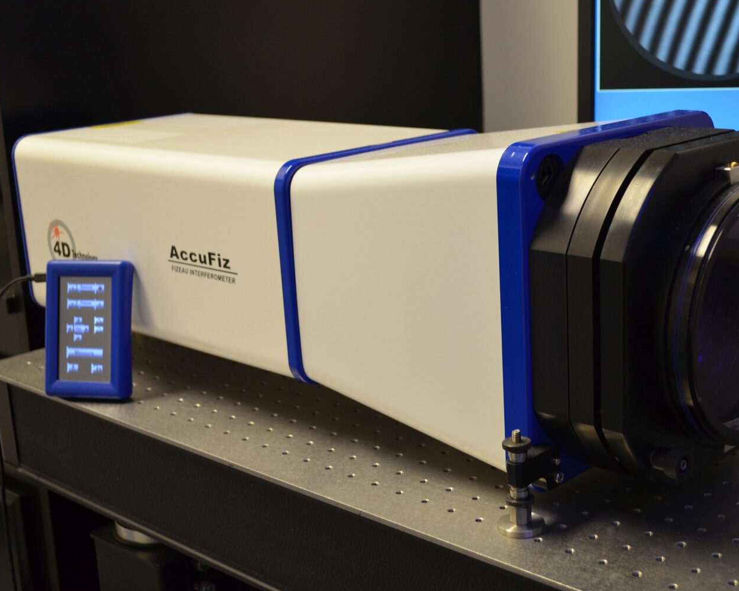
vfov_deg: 27.6
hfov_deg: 34.1
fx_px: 1203
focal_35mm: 55
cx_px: 430
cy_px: 294
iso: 800
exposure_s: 1/40
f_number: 4.8
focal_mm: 32
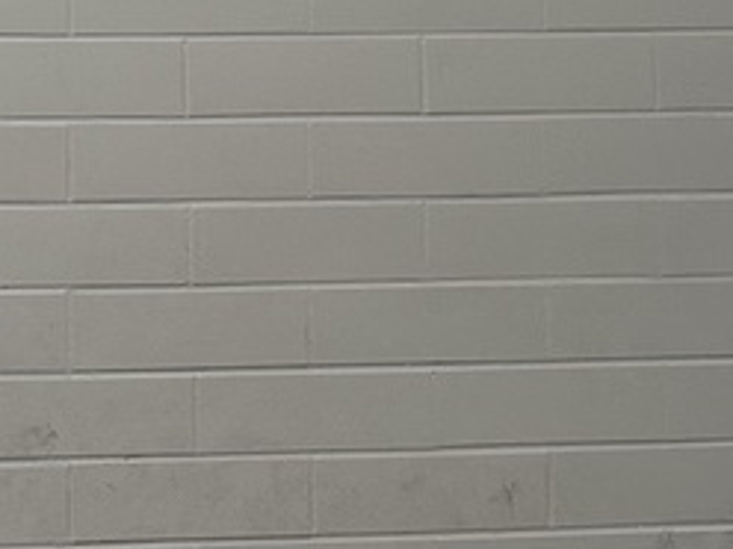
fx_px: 2096
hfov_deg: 16.5
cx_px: -591
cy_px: -393
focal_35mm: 99
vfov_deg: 13.6
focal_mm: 6.86
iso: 160
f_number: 1.78
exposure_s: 1/120
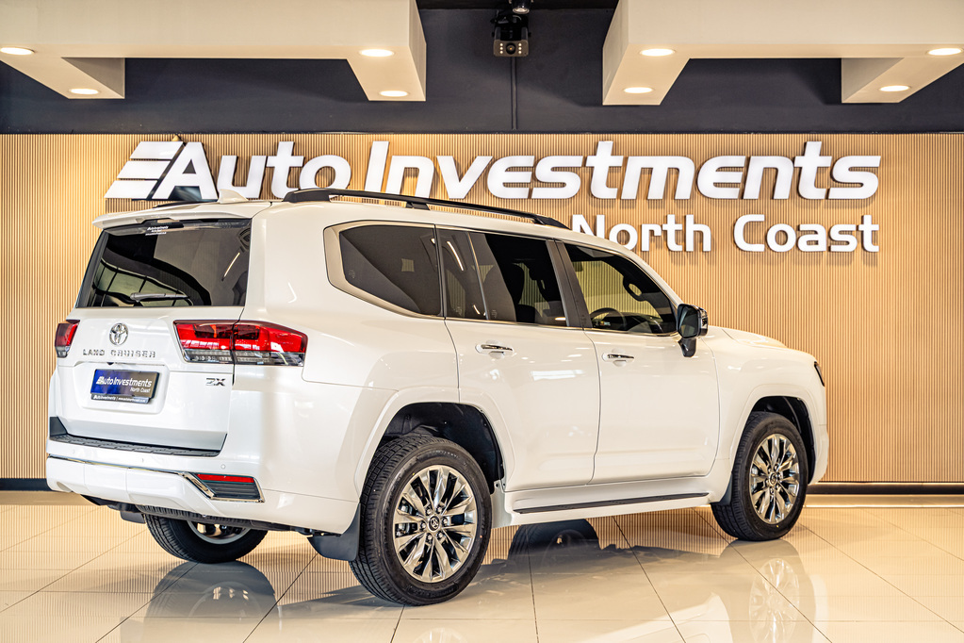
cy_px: 322
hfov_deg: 37.5
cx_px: 482
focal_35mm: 53
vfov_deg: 25.5
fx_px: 1419
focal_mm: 53
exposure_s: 1/125
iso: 500
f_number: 4
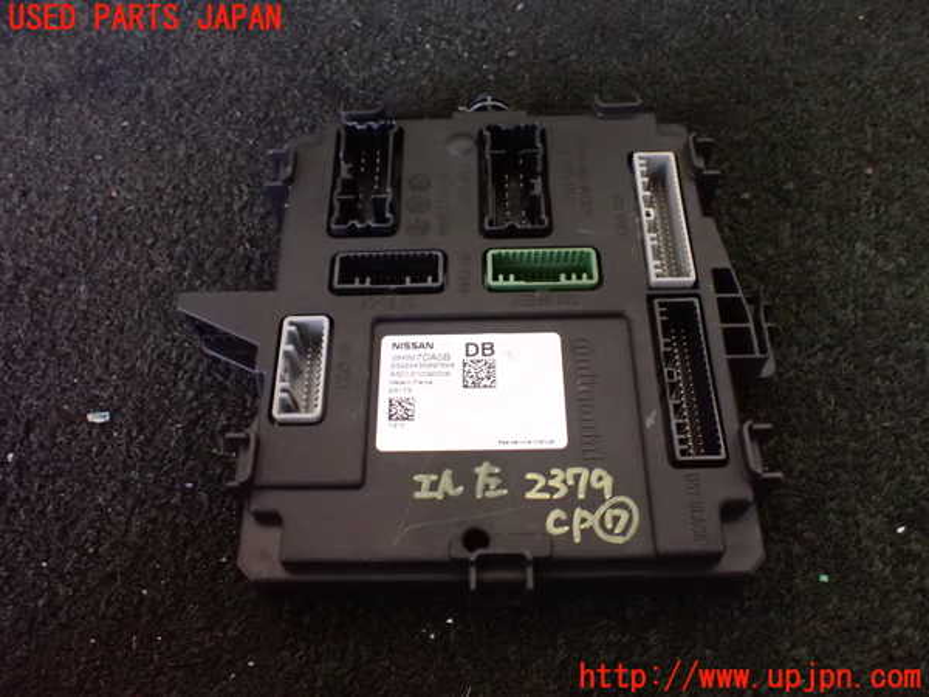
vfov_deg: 46.8
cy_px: 348
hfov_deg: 60.0
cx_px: 464
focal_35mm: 30
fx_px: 805
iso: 1600
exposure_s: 1/30
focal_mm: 5.4
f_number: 2.3
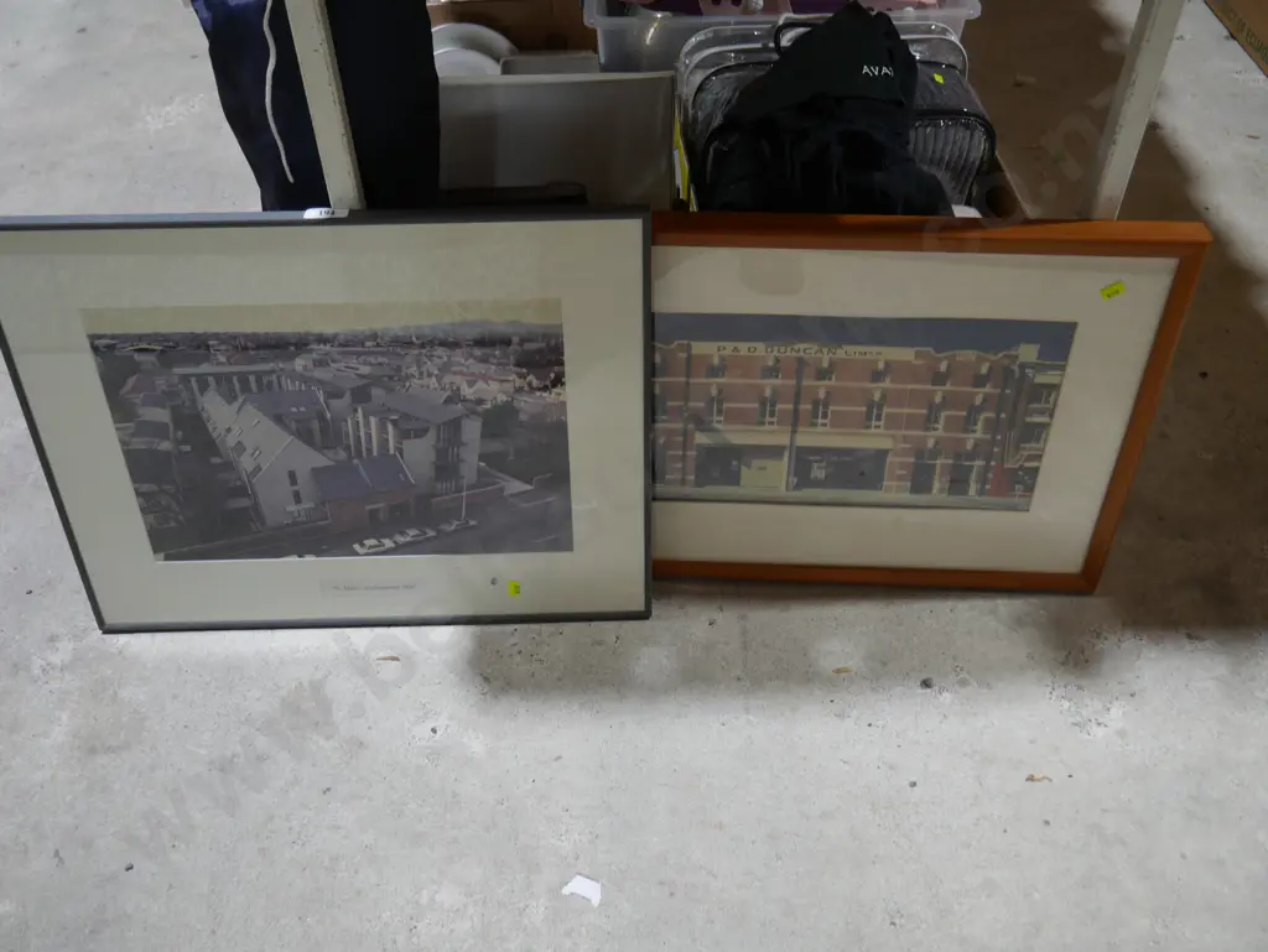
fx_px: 1173
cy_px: 476
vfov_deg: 44.2
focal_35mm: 32
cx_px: 634
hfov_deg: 56.8
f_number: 3.6
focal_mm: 16
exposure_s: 1/60
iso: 250
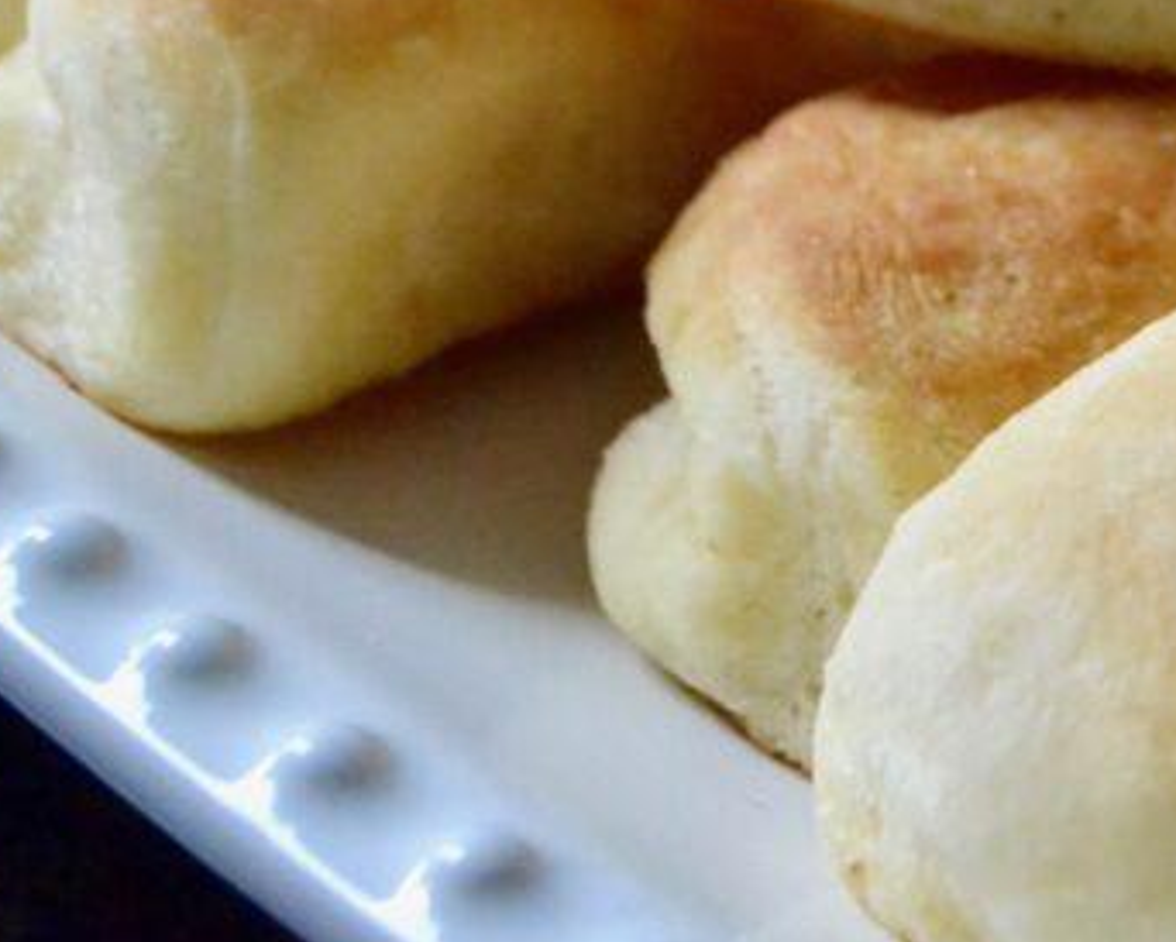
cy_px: 60
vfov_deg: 11.0
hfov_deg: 13.3
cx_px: 1448
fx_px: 4875
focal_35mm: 140
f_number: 5
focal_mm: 34
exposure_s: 1/50
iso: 3200
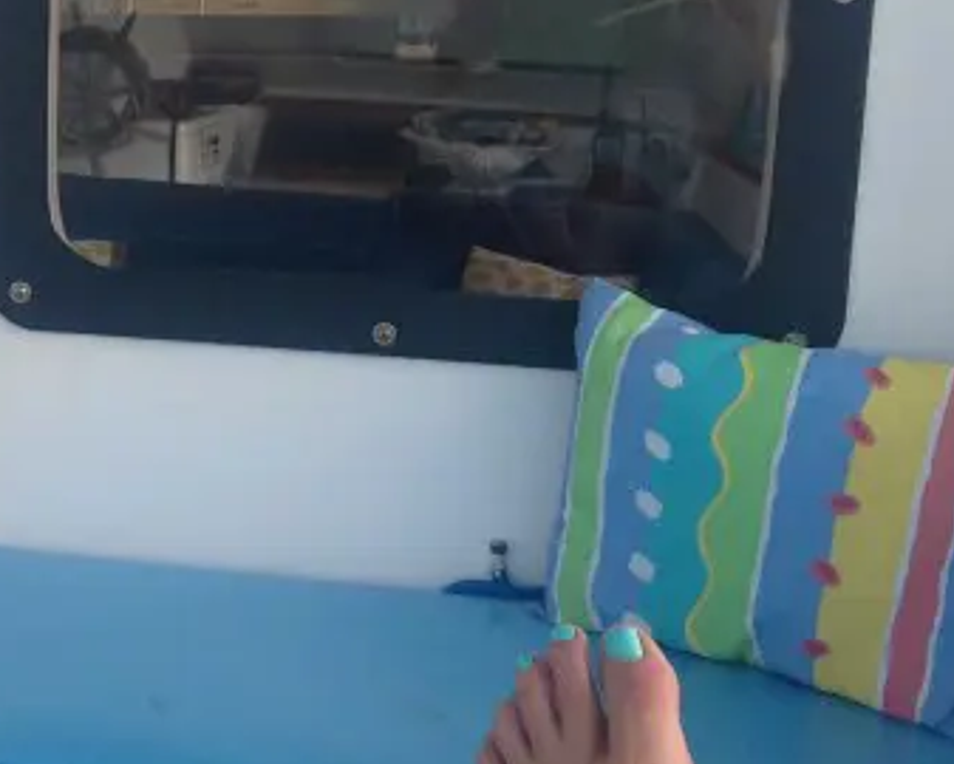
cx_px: -74
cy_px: 218
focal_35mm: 81
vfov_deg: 18.9
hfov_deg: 22.3
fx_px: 2288
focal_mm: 4.28
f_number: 2.4
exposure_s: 1/248
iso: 50
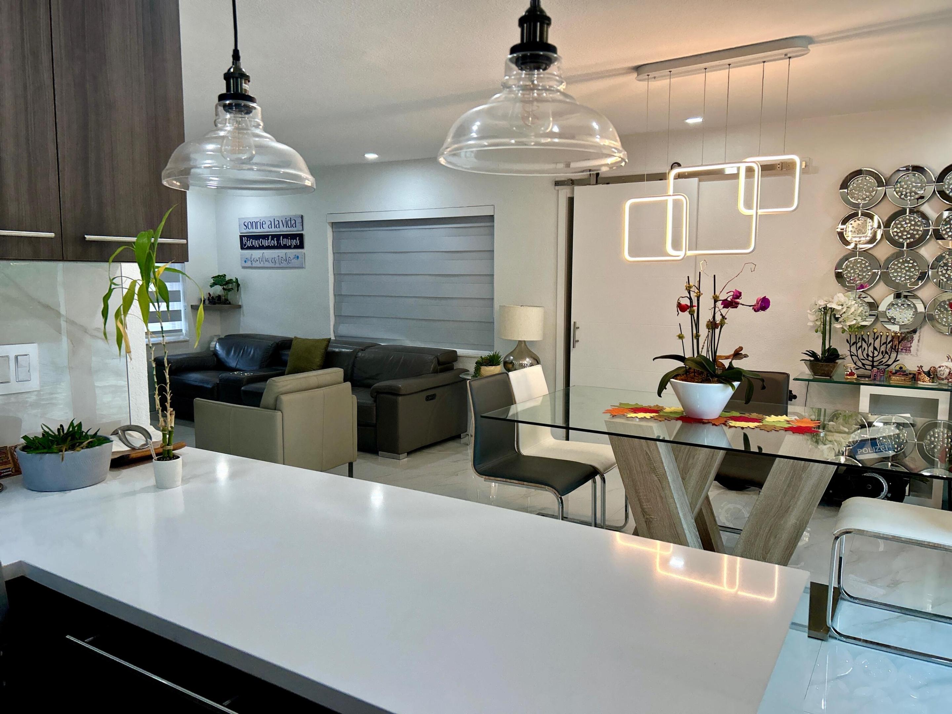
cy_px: 357
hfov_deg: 67.3
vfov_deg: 53.1
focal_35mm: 26
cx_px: 476
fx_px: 715
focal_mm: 5.7
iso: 64
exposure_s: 1/120
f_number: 1.5
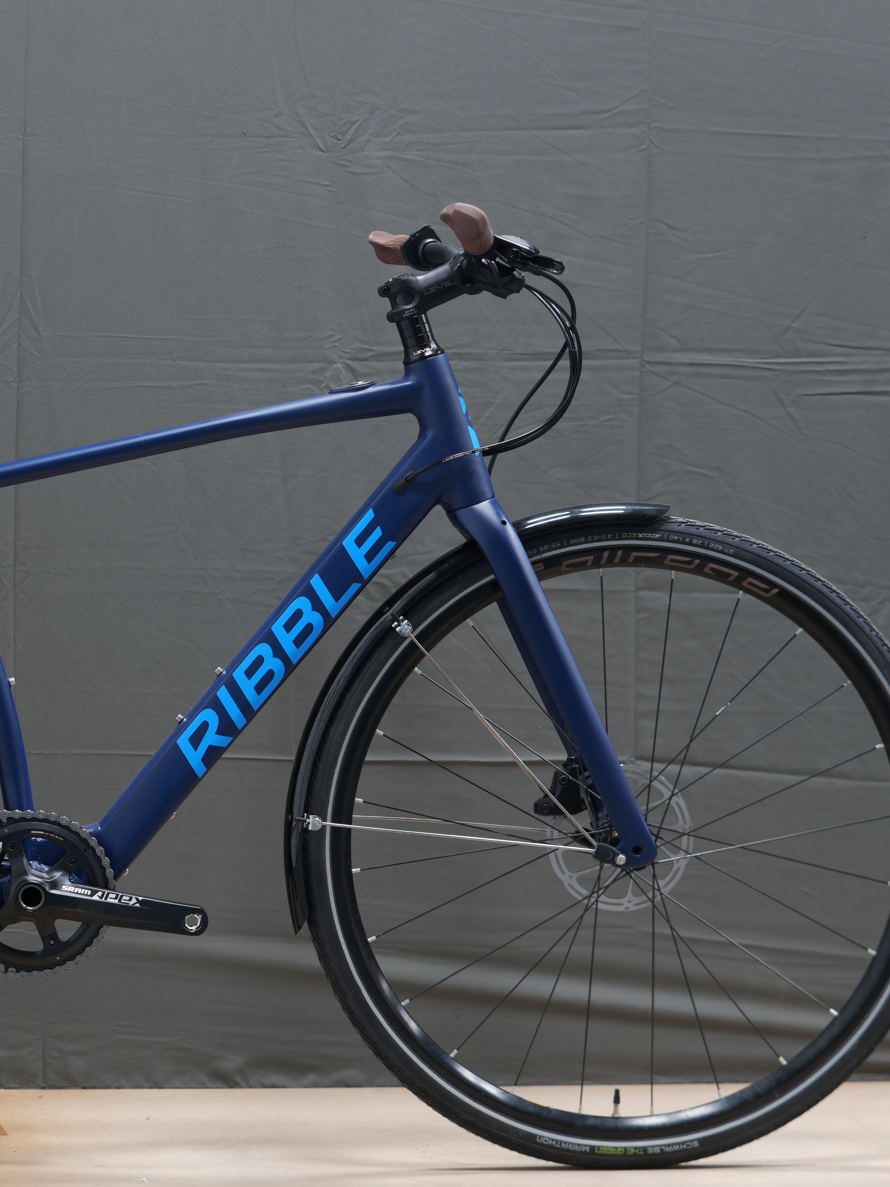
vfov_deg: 19.3
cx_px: 151
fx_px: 3497
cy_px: 599
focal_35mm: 102
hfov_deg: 14.4
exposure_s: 1/6
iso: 100
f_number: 5
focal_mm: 70
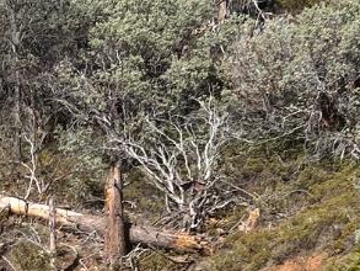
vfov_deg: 10.9
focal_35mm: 133
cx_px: -15
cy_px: 358
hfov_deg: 14.5
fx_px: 1384
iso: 50
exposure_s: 1/4444
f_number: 1.5
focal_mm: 5.7
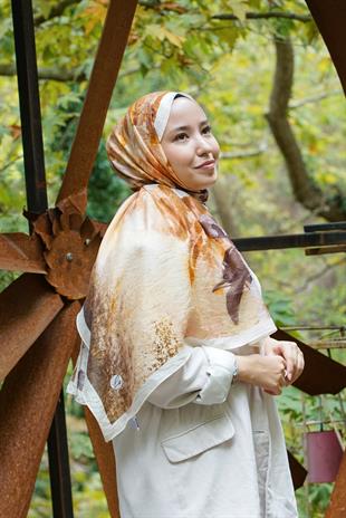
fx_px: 1267
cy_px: 259
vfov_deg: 23.1
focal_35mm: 88
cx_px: 173
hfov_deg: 15.6
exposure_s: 1/100
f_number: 6.3
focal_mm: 88
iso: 640
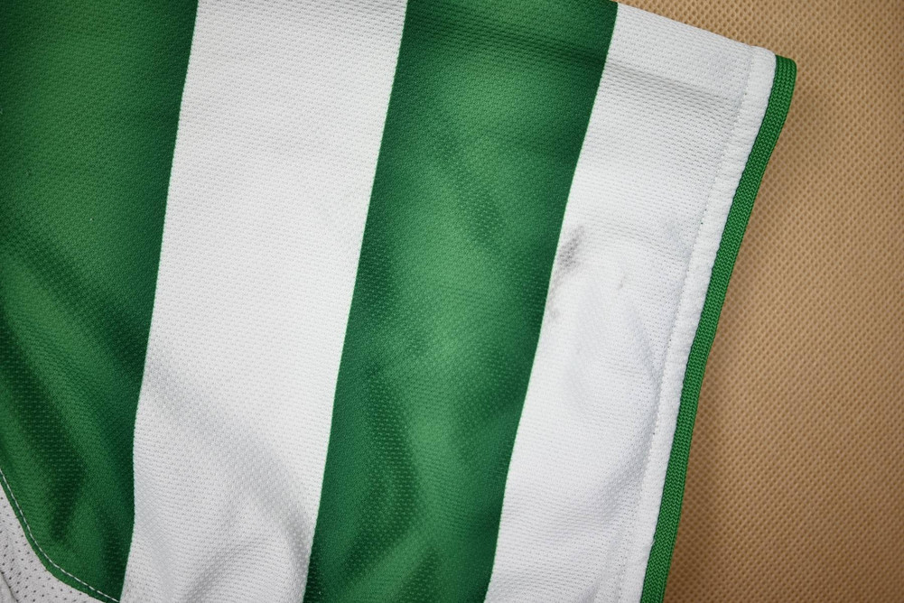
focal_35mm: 35
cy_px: 302
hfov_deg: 54.4
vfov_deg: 37.9
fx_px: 879
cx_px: 452
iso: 200
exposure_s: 1/180
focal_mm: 35
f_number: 5
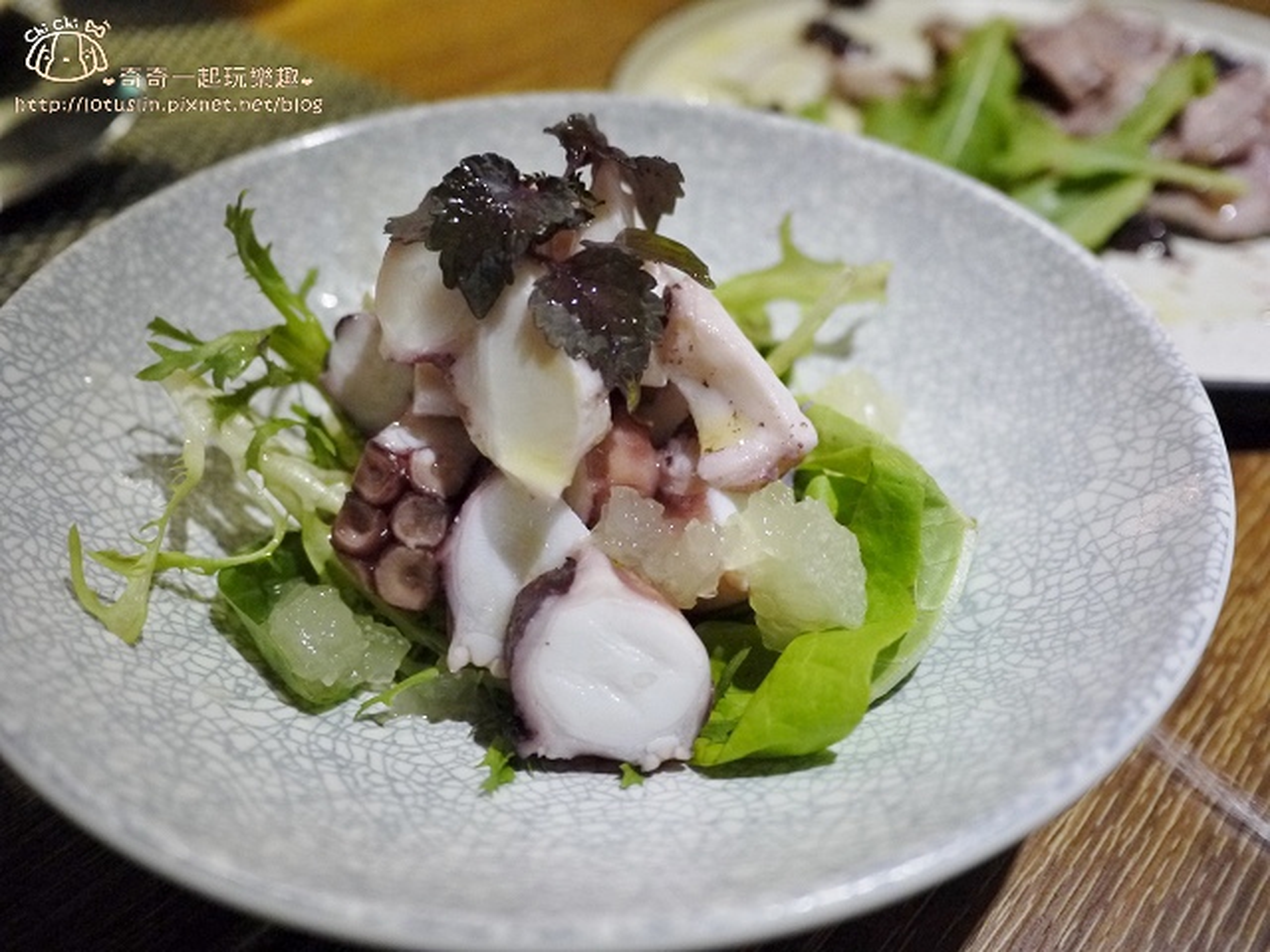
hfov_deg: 63.4
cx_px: 635
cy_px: 476
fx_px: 1027
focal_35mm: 28
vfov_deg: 49.7
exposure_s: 1/50
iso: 800
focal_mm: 14
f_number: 2.5
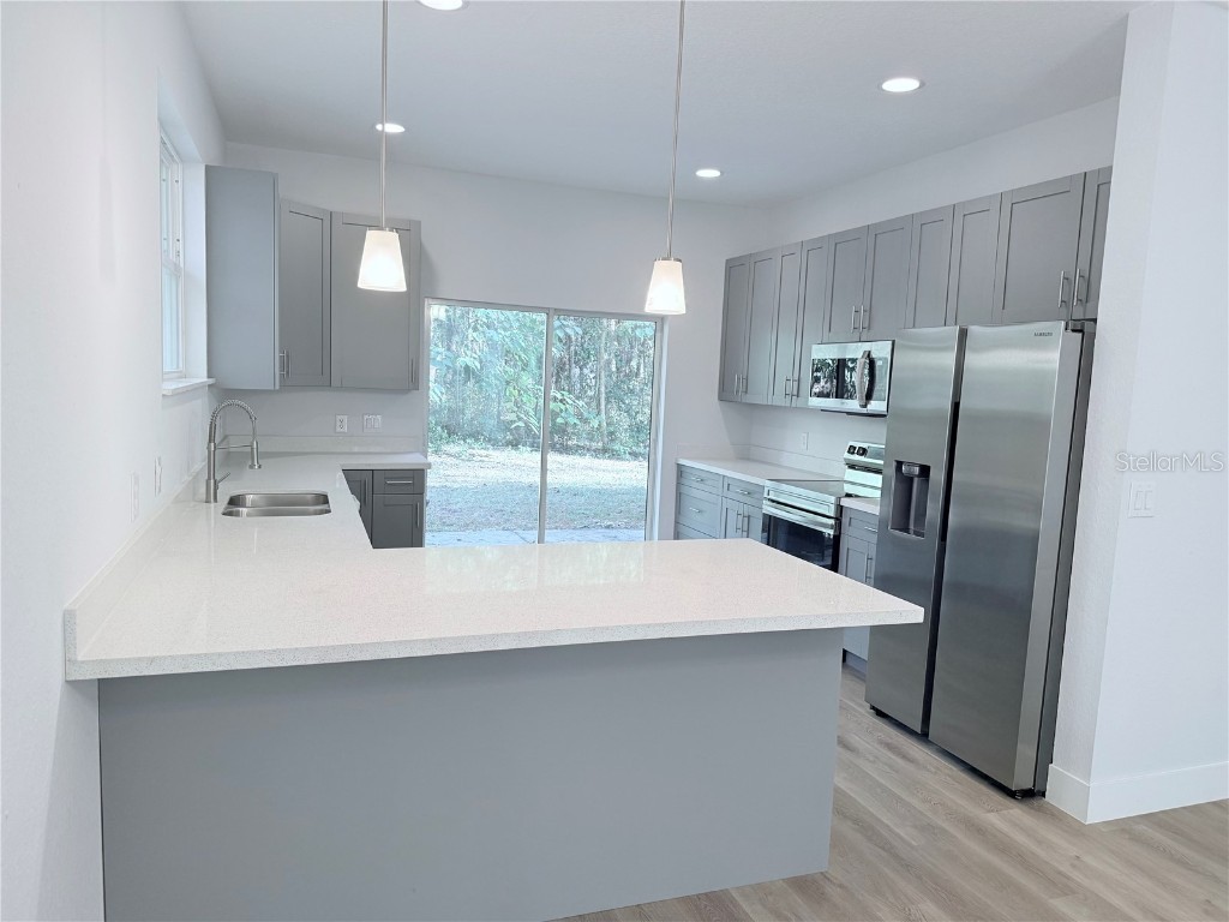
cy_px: 461
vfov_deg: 56.8
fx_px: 852
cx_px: 614
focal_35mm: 24
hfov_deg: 71.6
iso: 160
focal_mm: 6.76
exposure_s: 1/120
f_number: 1.78
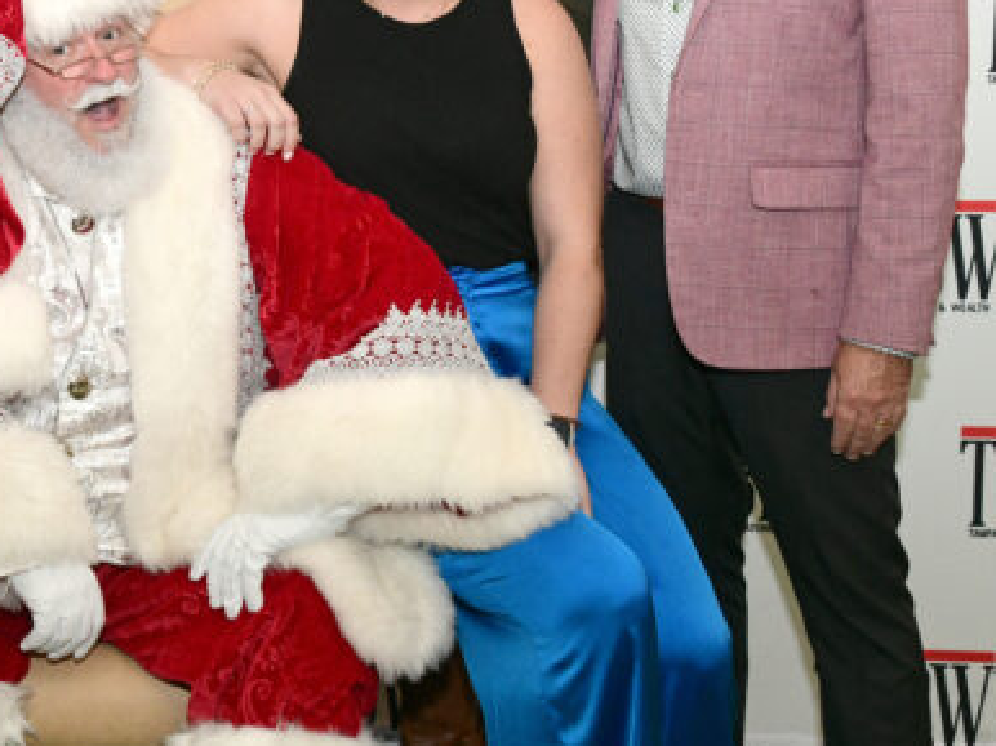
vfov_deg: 18.3
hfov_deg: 23.6
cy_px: 187
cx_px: 63
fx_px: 2300
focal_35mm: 80
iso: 2500
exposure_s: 1/60
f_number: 6.3
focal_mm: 38
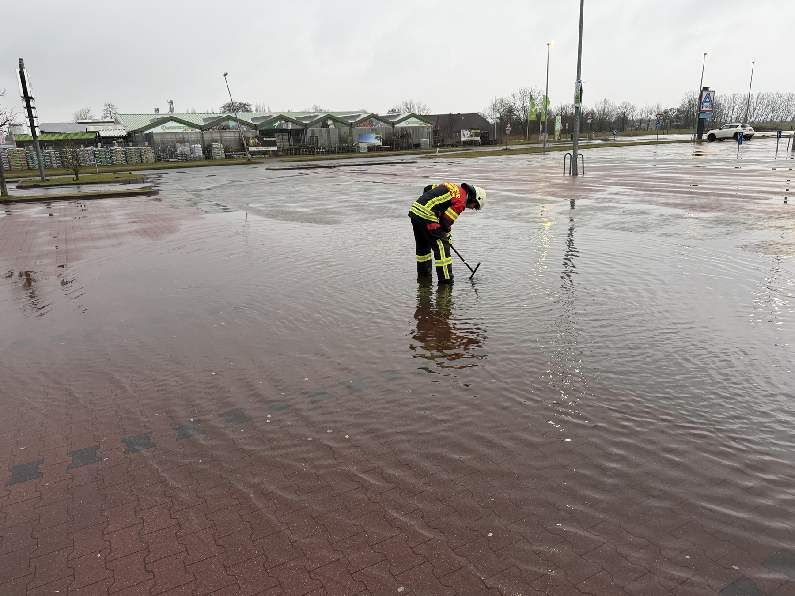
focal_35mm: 24
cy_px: 298
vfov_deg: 56.8
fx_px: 551
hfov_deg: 71.6
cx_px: 398
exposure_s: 1/121
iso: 200
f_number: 1.78
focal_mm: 6.76
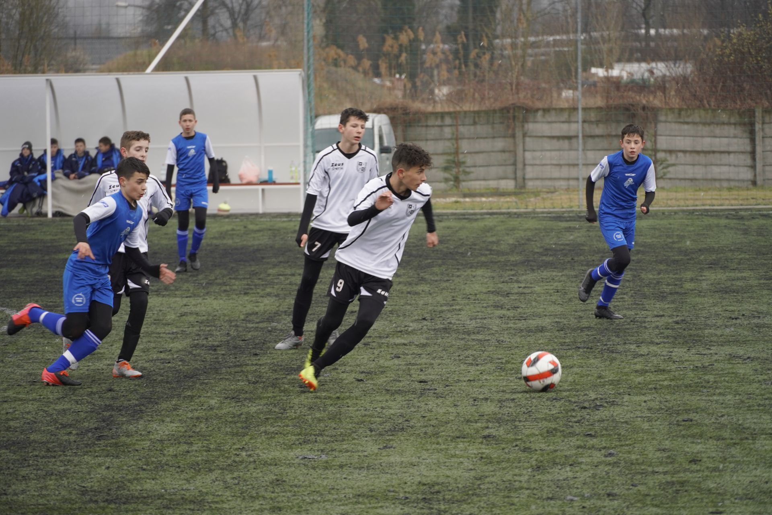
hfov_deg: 10.2
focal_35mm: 202
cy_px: 258
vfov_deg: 6.8
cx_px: 386
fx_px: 4342
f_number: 5.6
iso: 320
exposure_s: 1/250
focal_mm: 135
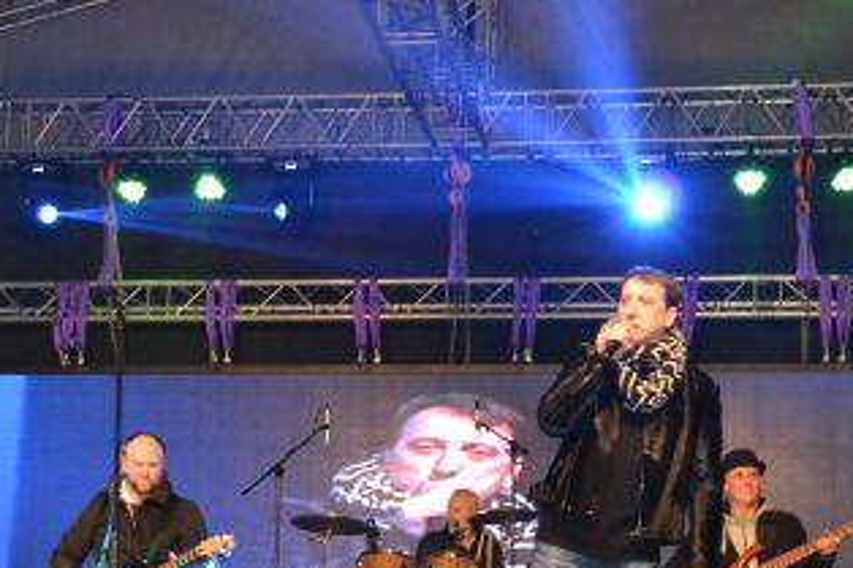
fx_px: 2321
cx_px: 386
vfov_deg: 13.9
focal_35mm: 98
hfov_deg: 20.8
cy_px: 472
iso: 2500
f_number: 4.8
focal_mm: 32
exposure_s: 1/60
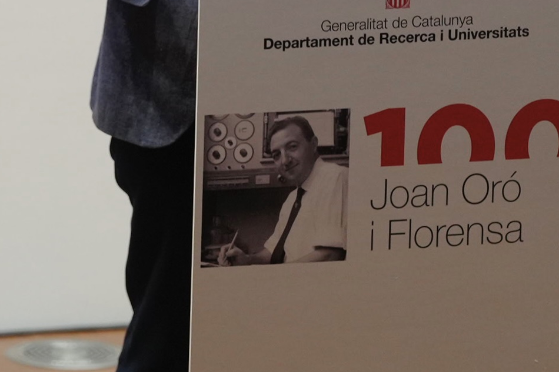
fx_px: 10184
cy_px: -101
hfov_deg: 3.1
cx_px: 52
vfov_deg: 2.1
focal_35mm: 656
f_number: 2.8
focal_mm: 200
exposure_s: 1/100
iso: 2000
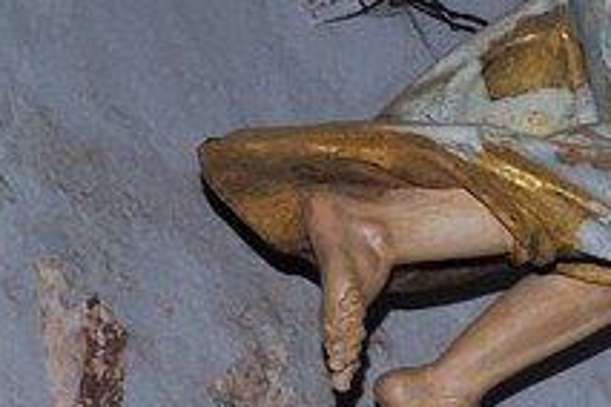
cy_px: 645
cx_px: 1879
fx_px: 2291
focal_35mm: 135
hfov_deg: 10.4
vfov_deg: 9.8
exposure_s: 1/60
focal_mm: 12
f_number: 8
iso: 100
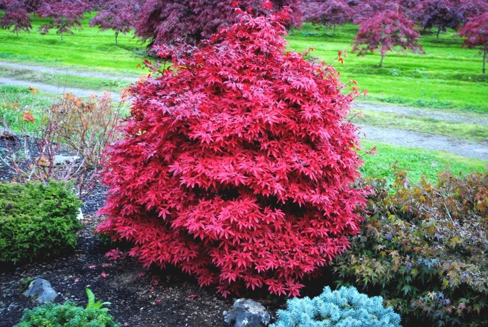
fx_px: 814
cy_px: 164
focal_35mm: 60
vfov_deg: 22.7
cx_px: 244
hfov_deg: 33.4
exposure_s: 1/125
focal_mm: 40
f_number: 5.3
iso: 200
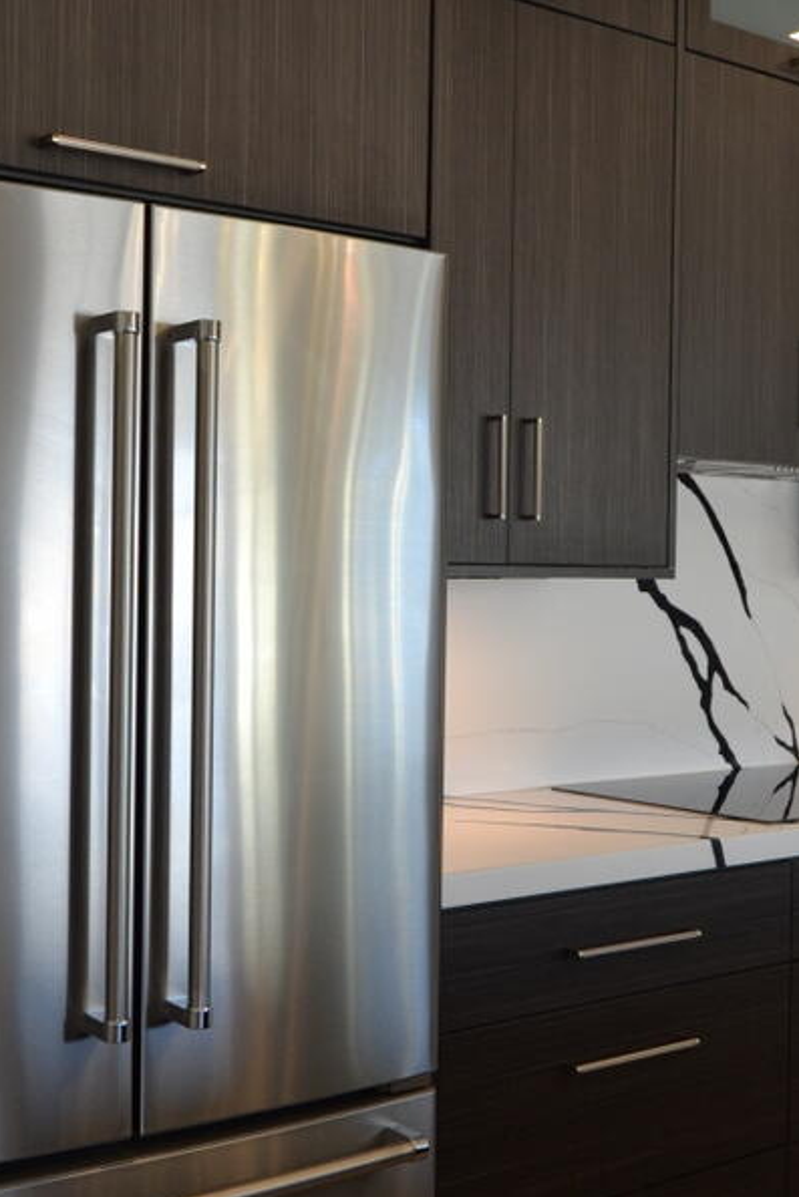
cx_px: 423
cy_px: 569
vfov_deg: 40.3
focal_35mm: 49
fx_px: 1630
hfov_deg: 27.5
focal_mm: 18
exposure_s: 1/100
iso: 400
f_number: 5
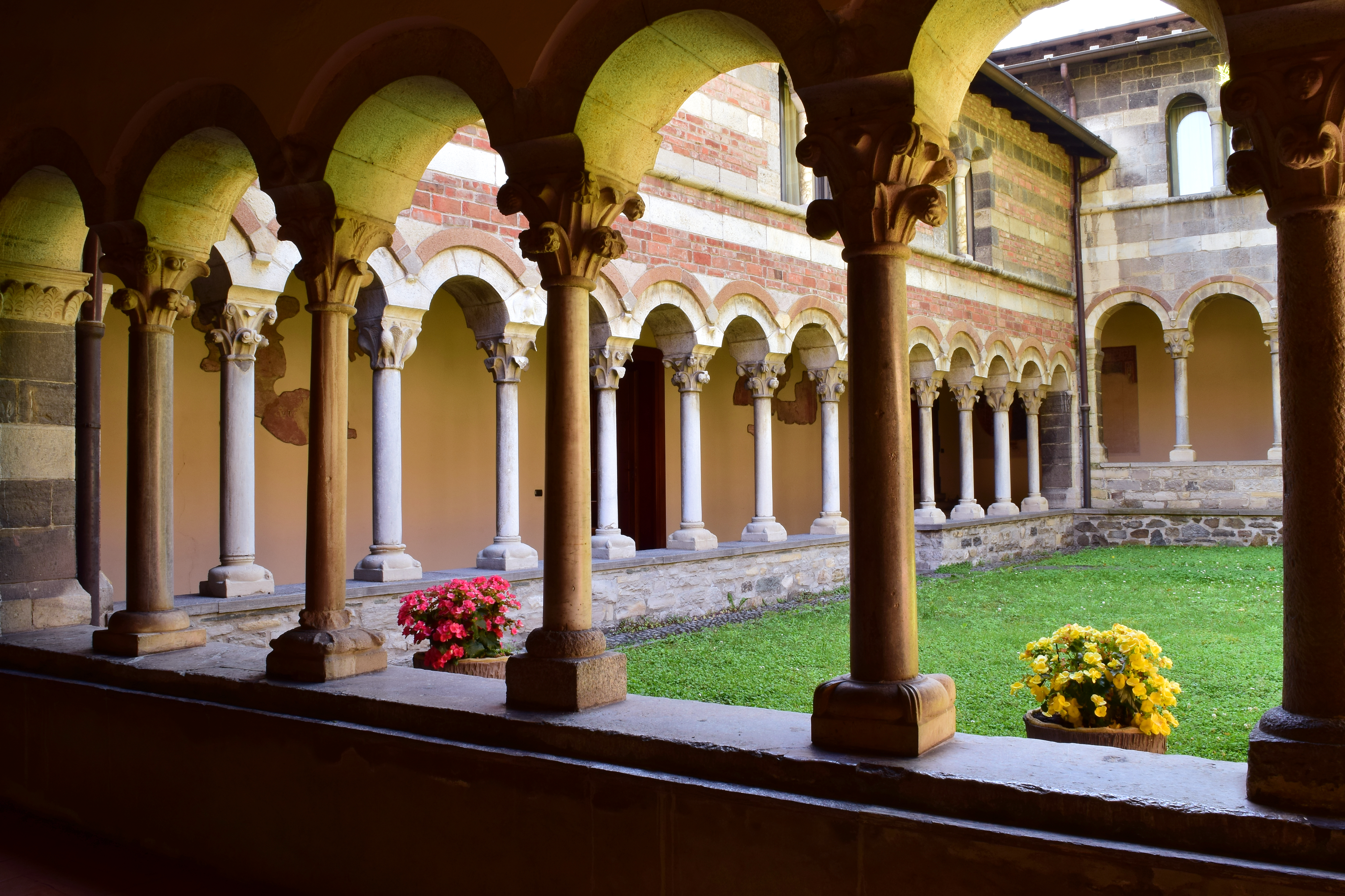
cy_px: 448
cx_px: 672
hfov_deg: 59.5
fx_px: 1177
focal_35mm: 32
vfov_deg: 41.7
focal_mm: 21
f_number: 25
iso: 100
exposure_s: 1/3
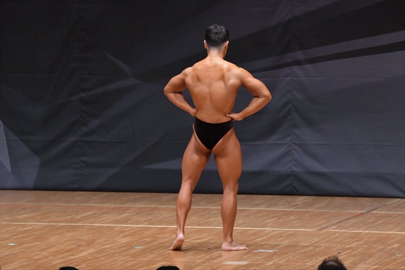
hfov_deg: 7.2
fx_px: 3205
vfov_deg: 4.8
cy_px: 135
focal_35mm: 285
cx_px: 202
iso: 6400
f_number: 5.6
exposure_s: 1/400
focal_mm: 190
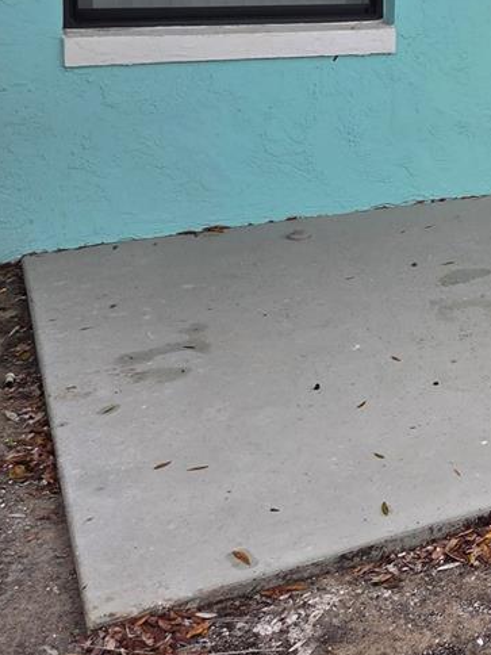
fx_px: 1078
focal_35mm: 57
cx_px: 579
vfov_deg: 31.5
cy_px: 16
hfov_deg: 23.6
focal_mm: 5.4
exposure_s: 1/1538
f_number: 1.8
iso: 80
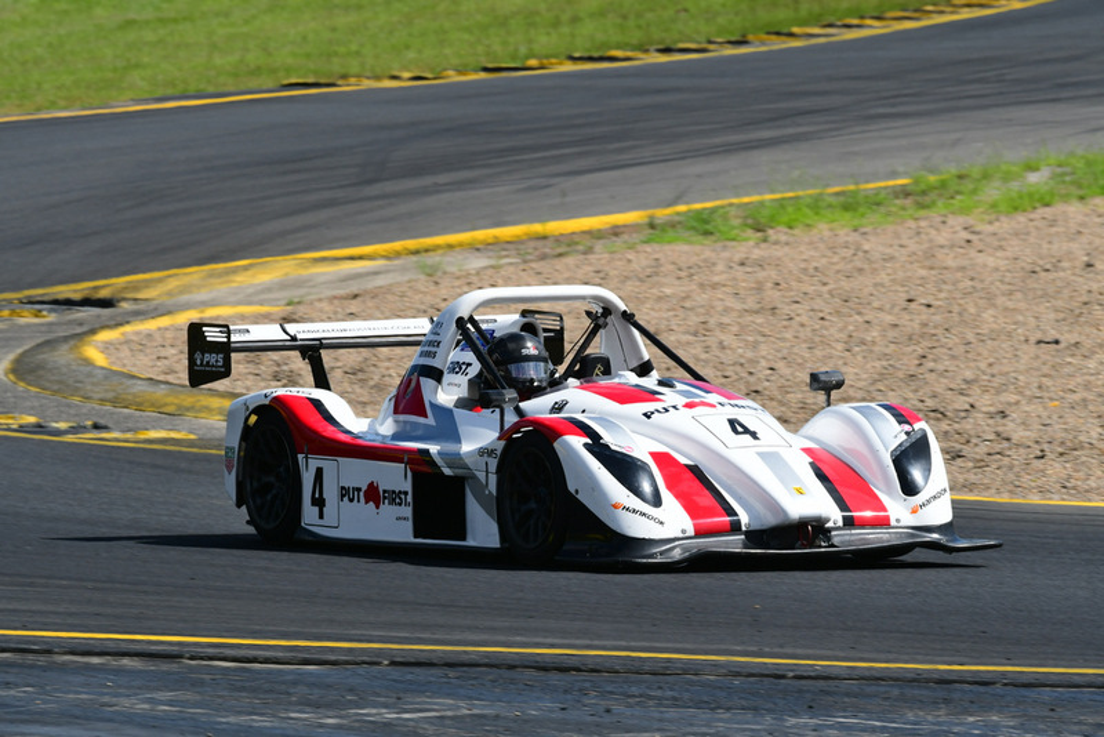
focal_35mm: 540
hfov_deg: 3.8
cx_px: 552
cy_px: 368
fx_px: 16565
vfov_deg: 2.5
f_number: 11
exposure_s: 1/640
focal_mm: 360
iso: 320
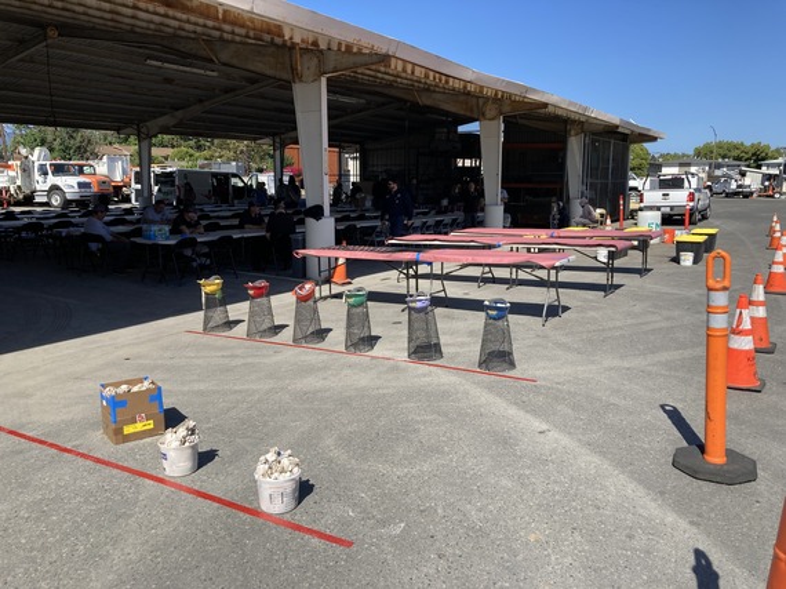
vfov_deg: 49.7
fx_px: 636
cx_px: 393
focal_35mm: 28
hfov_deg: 63.5
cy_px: 294
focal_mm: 3.99
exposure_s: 1/1869
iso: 20
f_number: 1.8
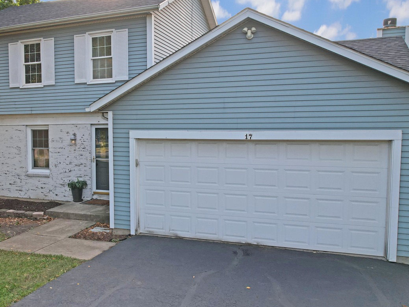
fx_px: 390
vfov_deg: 42.9
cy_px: 161
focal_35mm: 33
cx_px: 143
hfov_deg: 54.4
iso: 100
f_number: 2.8
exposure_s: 1/100
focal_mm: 8.38
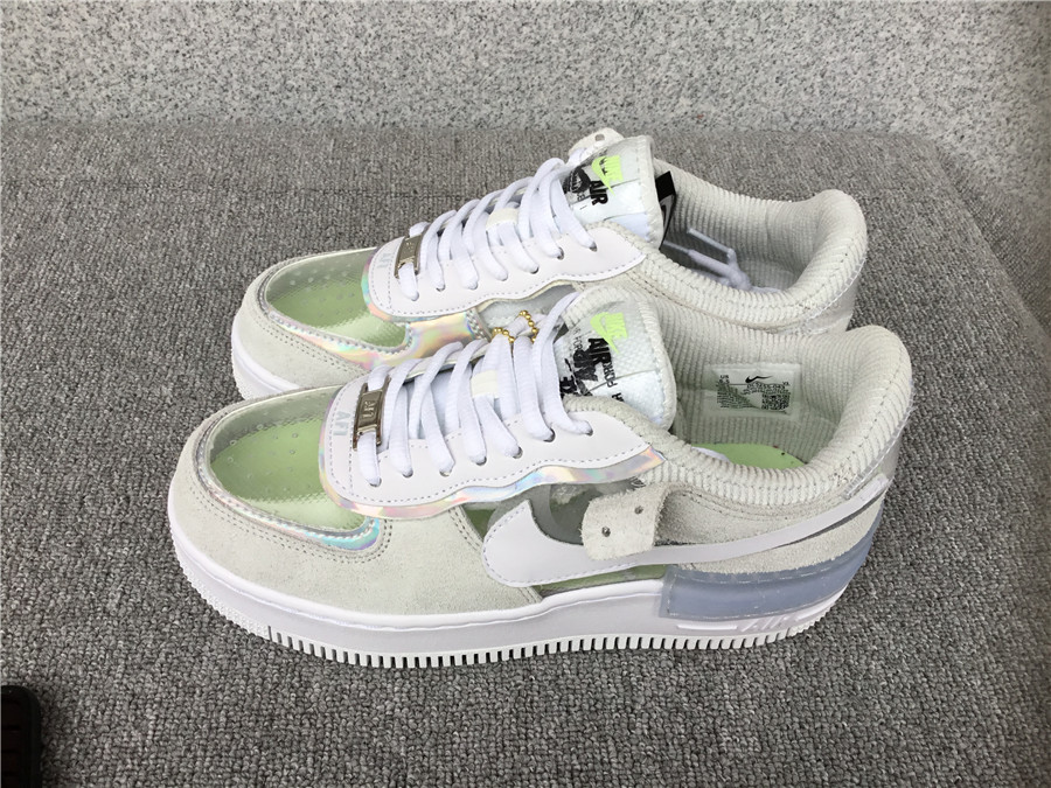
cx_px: 526
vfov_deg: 45.4
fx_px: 941
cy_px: 394
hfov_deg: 58.4
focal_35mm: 31
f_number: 2.4
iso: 25
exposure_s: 1/121
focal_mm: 3.3
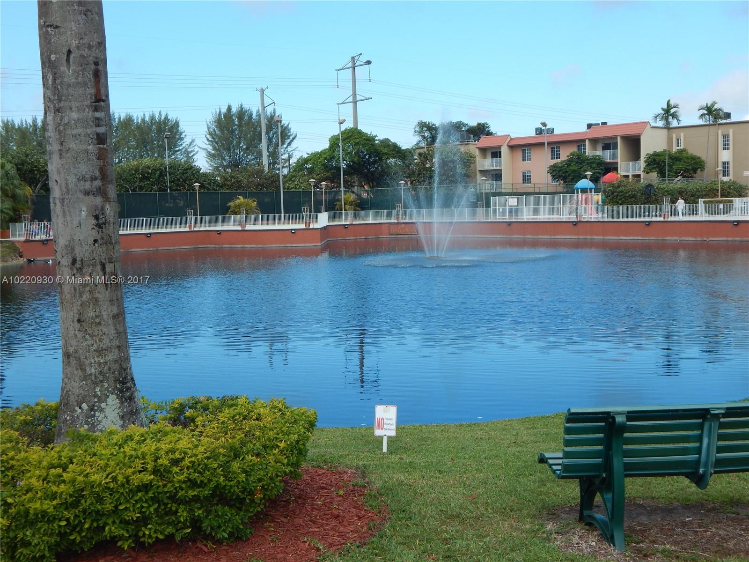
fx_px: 930
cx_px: 374
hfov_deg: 43.9
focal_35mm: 43
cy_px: 281
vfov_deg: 33.6
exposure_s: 1/800
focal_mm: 7.7
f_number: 3.6
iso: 125
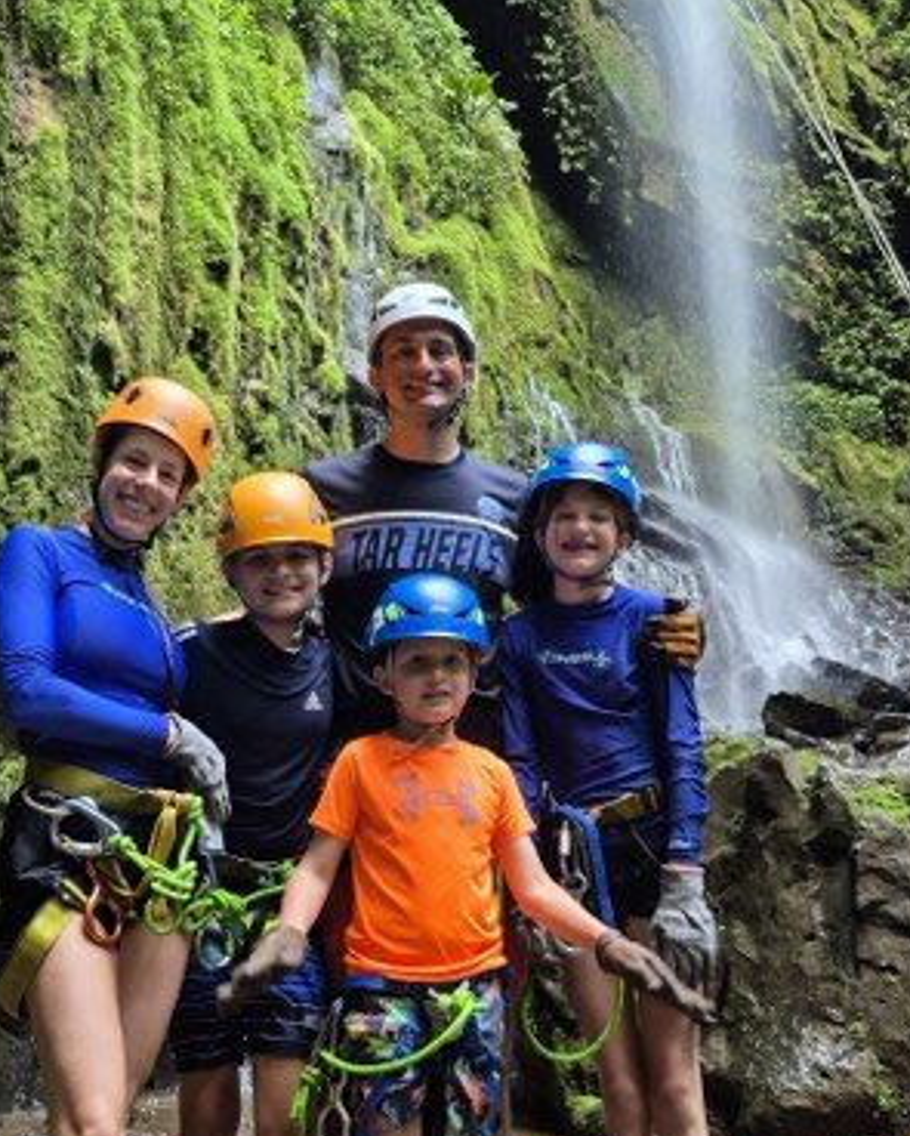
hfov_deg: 38.2
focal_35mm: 39
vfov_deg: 46.7
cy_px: 639
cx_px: 383
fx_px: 1311
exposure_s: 1/120
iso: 250
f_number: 1.8
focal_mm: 5.4
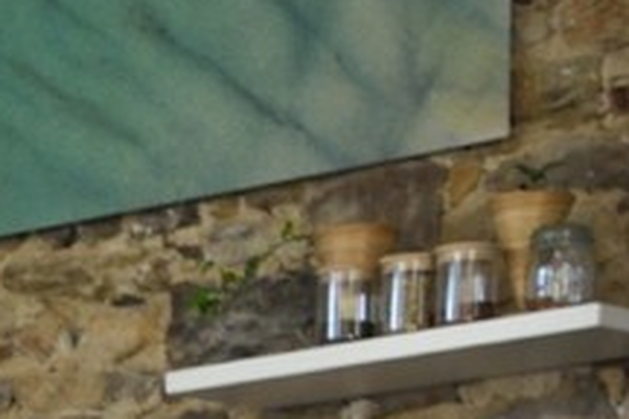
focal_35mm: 252
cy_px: 1254
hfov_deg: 7.0
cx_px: -1526
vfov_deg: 5.2
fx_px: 4403
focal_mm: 34
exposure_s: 1/125
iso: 800
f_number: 5.6
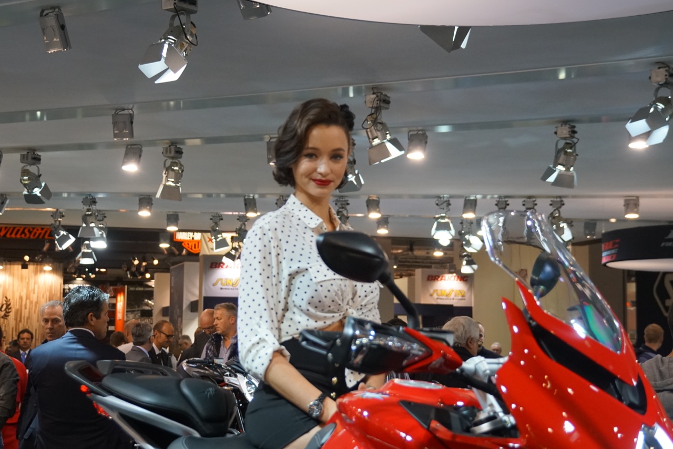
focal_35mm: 75
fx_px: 1402
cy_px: 224
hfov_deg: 27.0
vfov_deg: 18.2
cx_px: 336
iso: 2000
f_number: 5
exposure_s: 1/160
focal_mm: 50
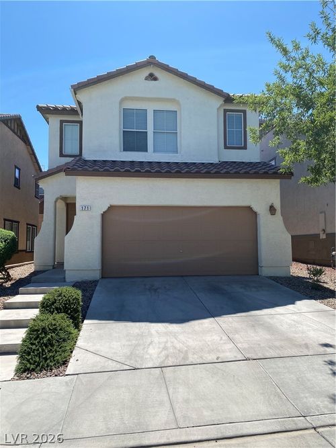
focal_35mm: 26
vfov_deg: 67.3
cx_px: 168
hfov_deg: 53.0
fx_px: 337
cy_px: 224
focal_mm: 4.25
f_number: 1.8
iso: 32
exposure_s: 1/3125
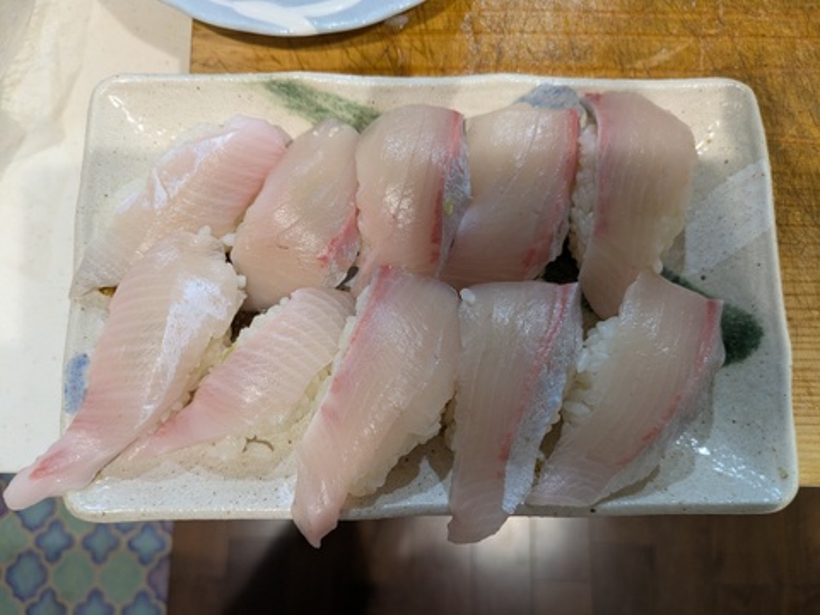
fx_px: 592
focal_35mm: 25
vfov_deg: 54.9
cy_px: 308
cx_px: 410
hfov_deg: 69.4
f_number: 1.89
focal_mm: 5.43
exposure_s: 1/40
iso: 204
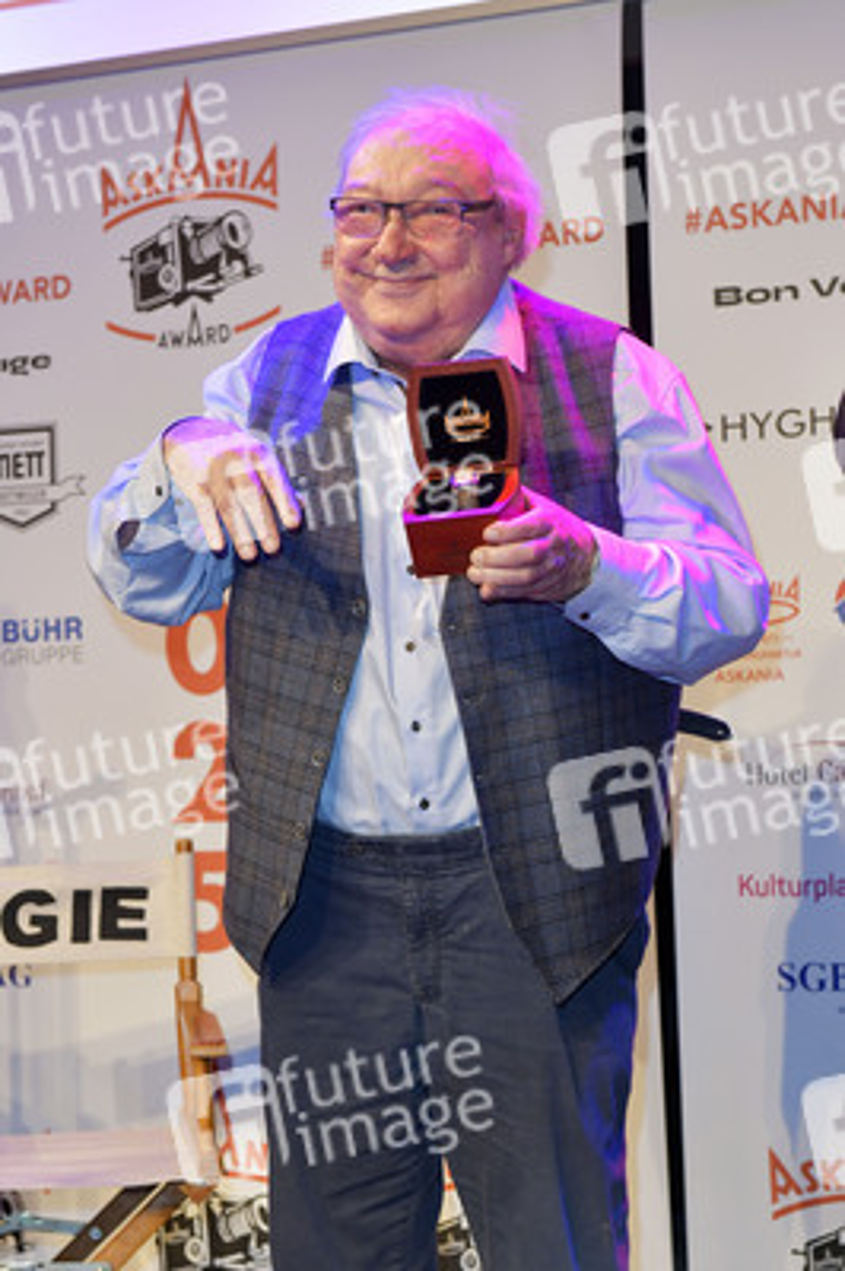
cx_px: 422
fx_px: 2469
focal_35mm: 70
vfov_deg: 28.9
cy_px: 636
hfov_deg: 19.4
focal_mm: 70
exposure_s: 1/200
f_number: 5.6
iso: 1250
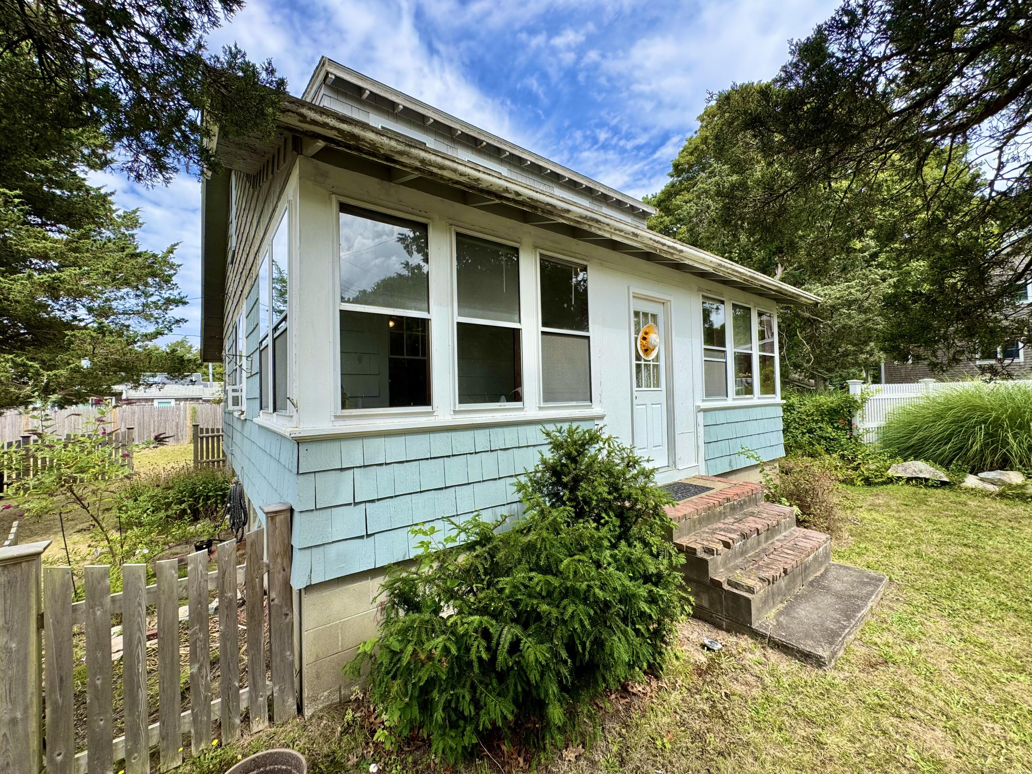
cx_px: 516
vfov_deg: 85.7
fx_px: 417
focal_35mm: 14
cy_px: 387
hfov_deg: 102.1
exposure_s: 1/910
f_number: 2.2
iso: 50
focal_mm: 2.22
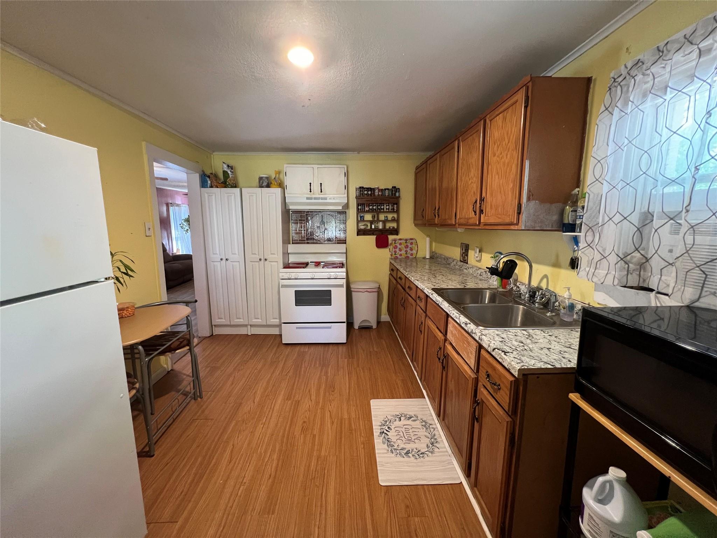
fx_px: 269
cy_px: 269
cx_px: 358
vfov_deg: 89.9
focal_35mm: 13
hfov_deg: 106.2
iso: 400
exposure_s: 1/60
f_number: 1.8
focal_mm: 1.57
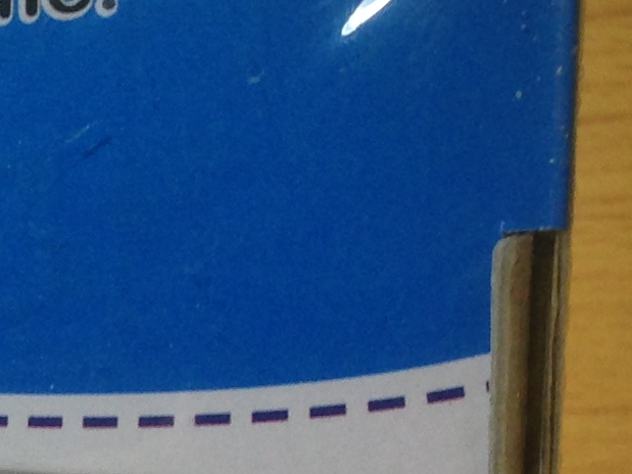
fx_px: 3176
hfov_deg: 10.3
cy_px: 1003
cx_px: -708
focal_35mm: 174
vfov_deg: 8.1
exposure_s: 1/25
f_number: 2.4
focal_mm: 4.12
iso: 50
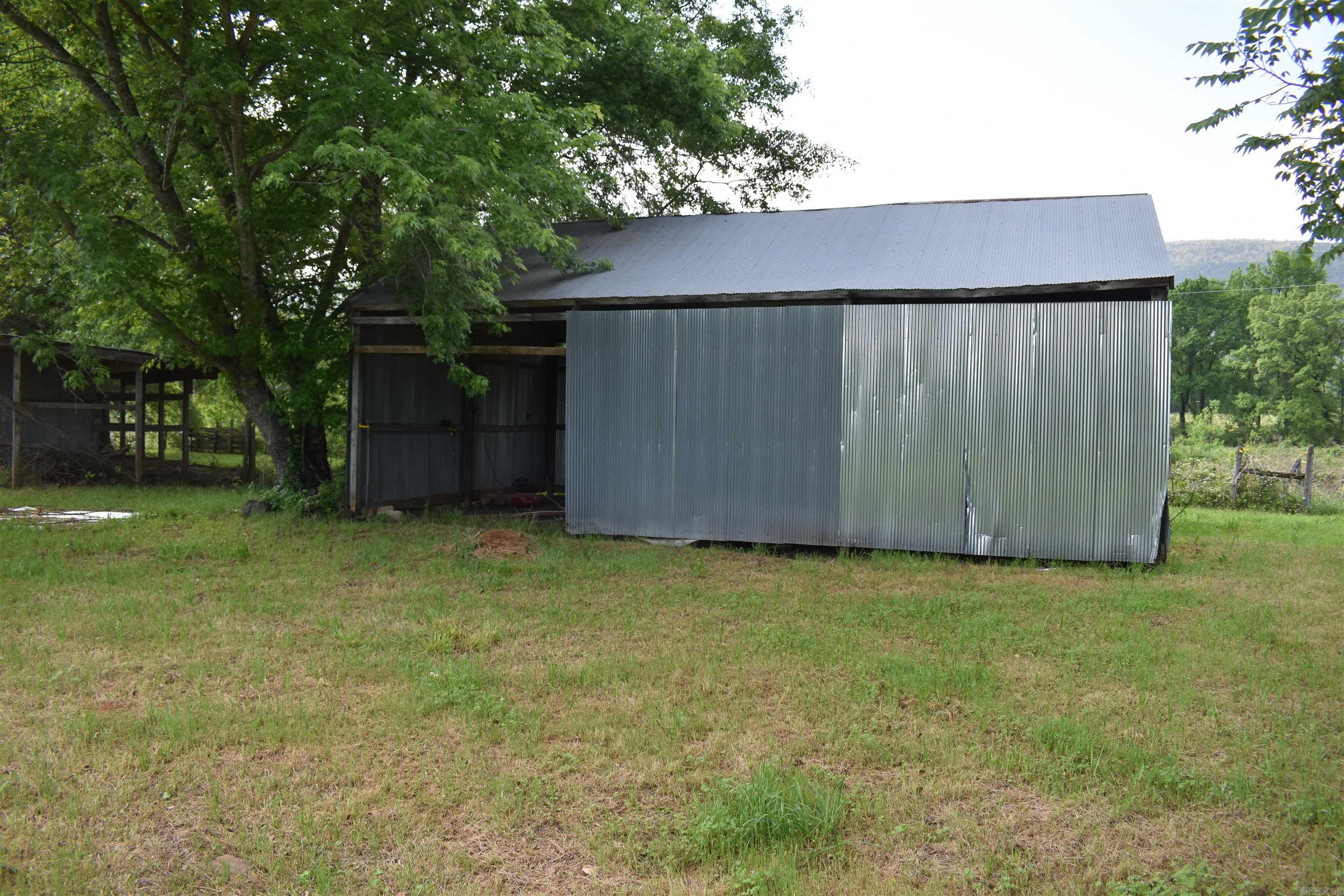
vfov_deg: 47.9
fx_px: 1008
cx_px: 672
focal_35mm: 27
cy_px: 448
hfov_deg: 67.4
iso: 200
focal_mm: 18
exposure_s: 1/250
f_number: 5.6
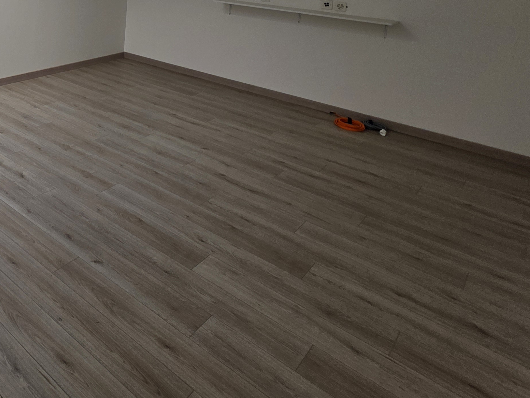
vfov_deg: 40.9
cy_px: -30
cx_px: -17
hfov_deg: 49.6
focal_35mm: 28
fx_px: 429
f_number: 1.9
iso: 40
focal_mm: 2.2
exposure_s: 1/243
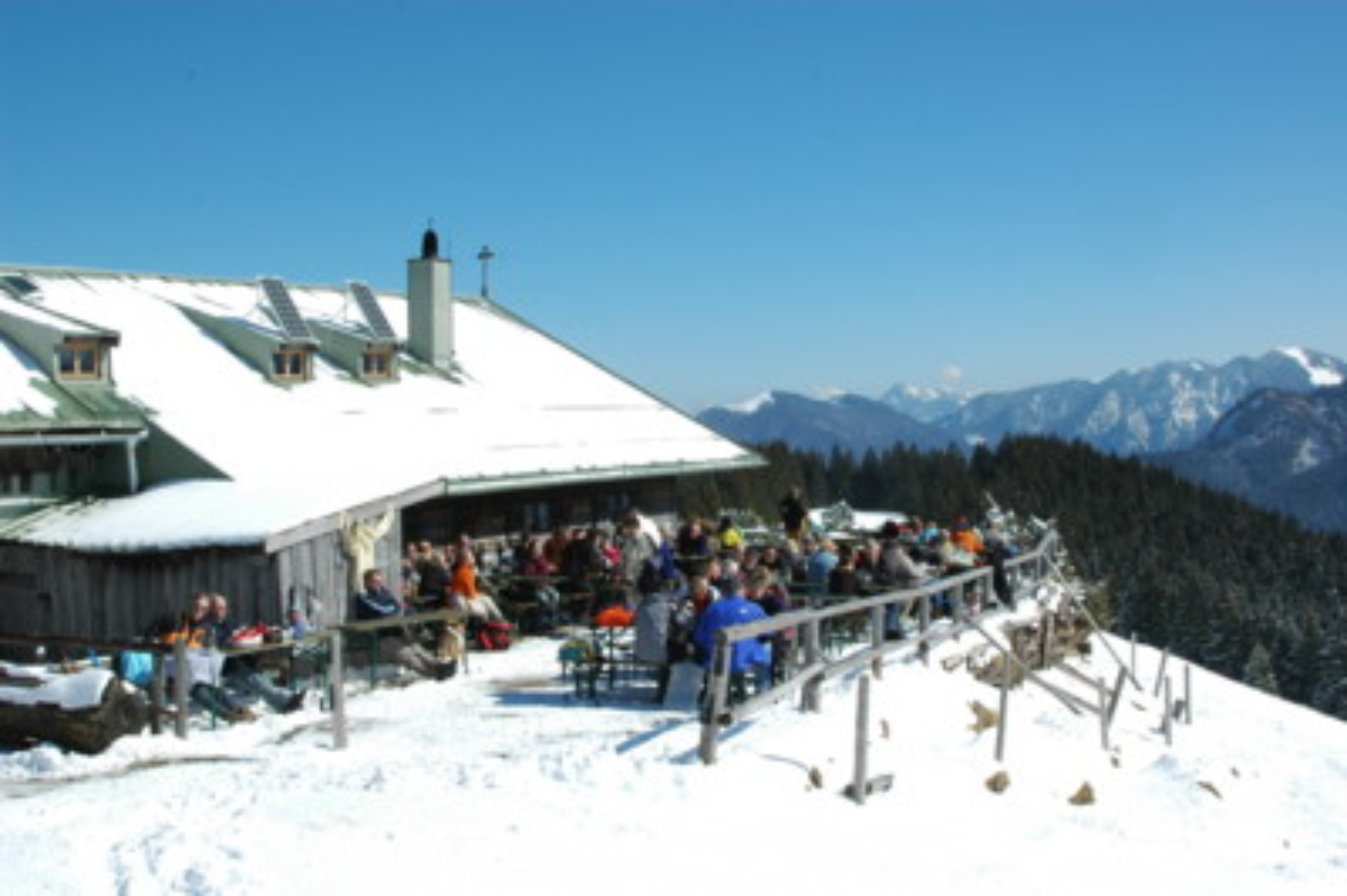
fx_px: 1570
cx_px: 674
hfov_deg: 46.4
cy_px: 448
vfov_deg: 31.8
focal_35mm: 42
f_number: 18
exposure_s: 1/160
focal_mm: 28
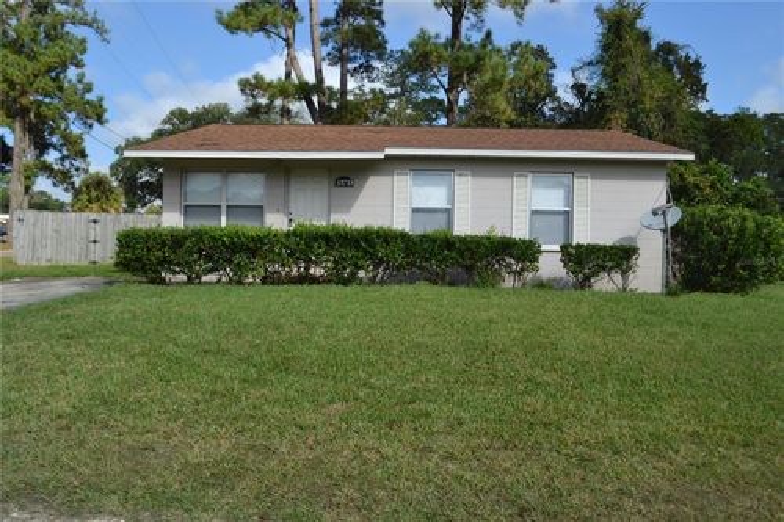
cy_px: 261
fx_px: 653
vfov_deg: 43.6
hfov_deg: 61.9
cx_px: 392
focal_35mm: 30
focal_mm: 20
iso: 100
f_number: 8
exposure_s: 1/250
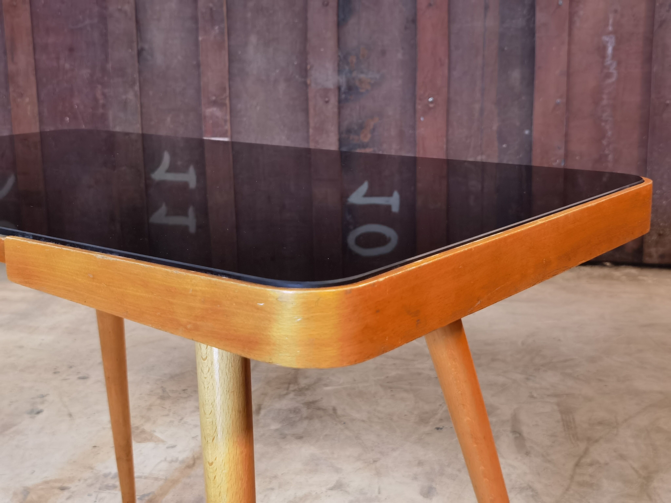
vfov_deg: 30.3
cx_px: 336
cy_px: 252
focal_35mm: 48
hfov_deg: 39.7
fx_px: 930
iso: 200
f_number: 1.9
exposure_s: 1/50
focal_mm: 6.71
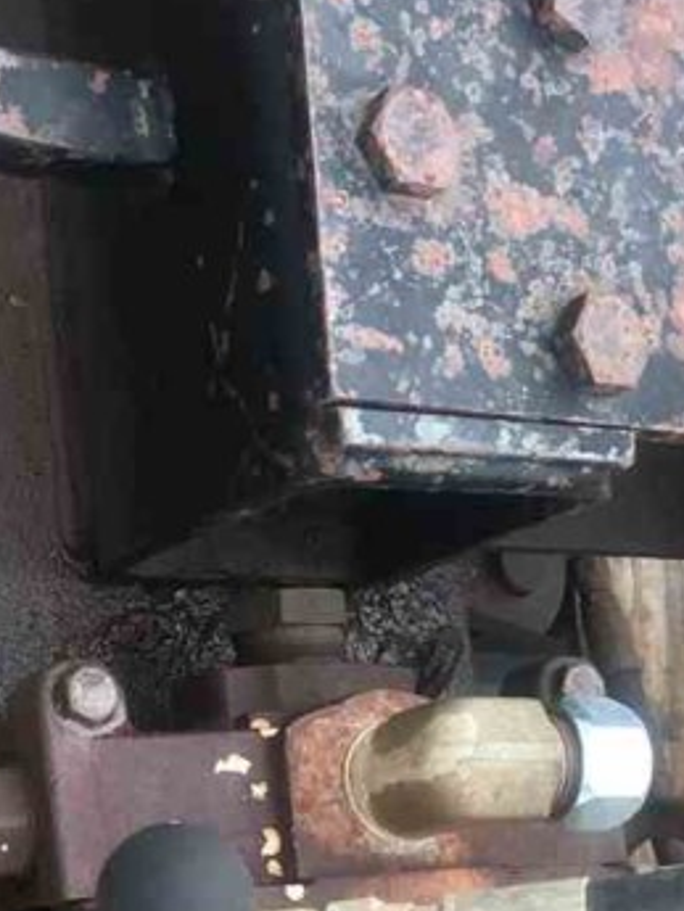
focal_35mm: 83
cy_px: 1151
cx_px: 557
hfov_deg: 17.6
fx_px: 2185
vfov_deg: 21.5
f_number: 1.8
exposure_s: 1/365
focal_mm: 3.99
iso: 20
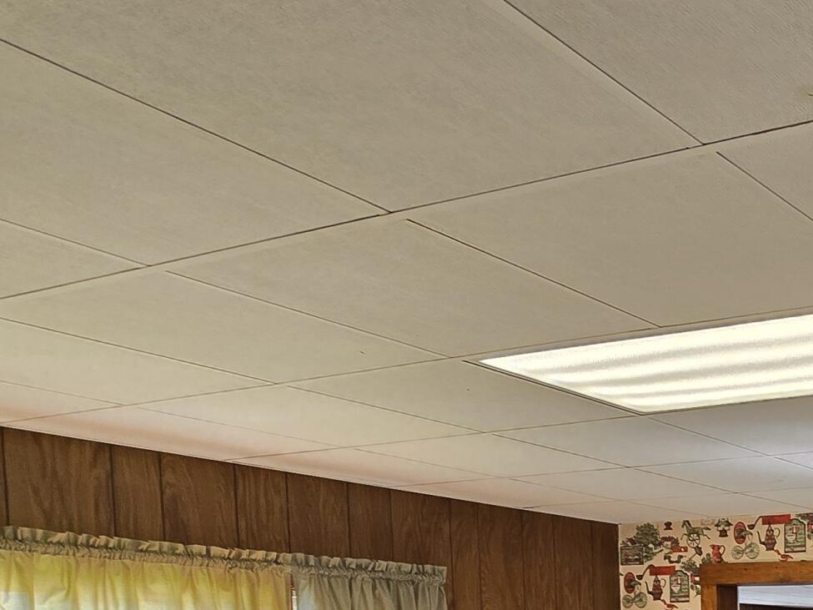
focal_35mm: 40
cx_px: 1064
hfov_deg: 33.6
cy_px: 723
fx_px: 939
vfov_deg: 30.7
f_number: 2.2
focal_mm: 2.2
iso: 50
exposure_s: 1/60
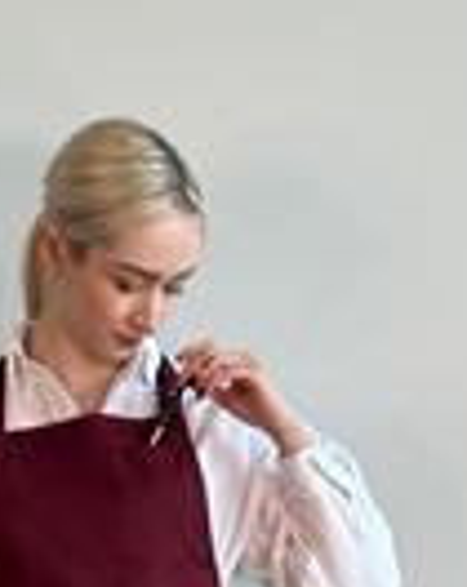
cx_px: 85
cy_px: 740
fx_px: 2549
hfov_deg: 10.4
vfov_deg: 12.8
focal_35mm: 147
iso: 50
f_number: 1.78
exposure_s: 1/50
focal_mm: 6.86
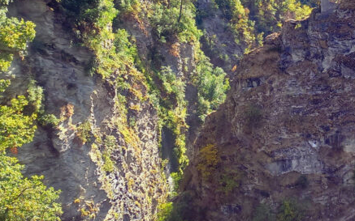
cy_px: -11
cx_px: 328
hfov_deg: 31.2
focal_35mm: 62
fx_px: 600
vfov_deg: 20.2
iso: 50
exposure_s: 1/238
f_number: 1.8
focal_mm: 4.7
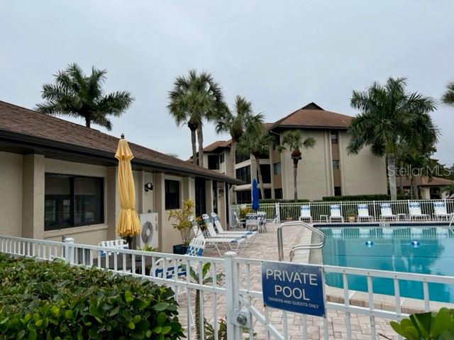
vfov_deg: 53.1
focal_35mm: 26
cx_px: 227
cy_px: 170
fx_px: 341
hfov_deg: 67.3
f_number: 1.5
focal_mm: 5.7
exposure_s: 1/1698
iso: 50
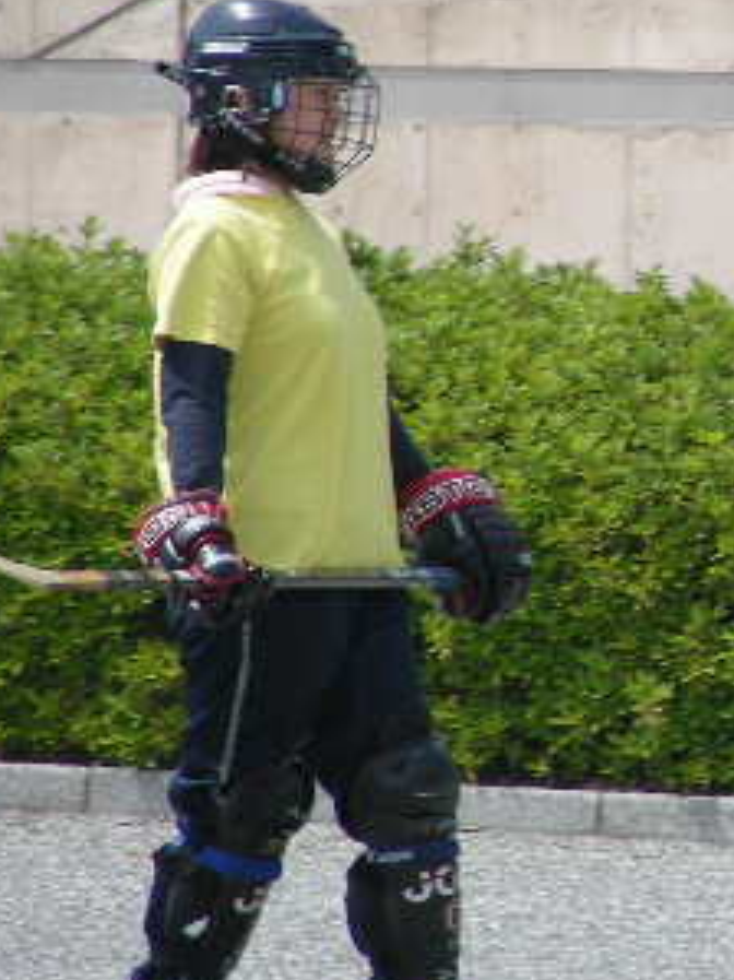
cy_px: 400
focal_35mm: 814
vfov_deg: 2.4
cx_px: 898
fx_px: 23030
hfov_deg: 1.8
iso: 50
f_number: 4
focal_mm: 63.3
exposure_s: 1/393
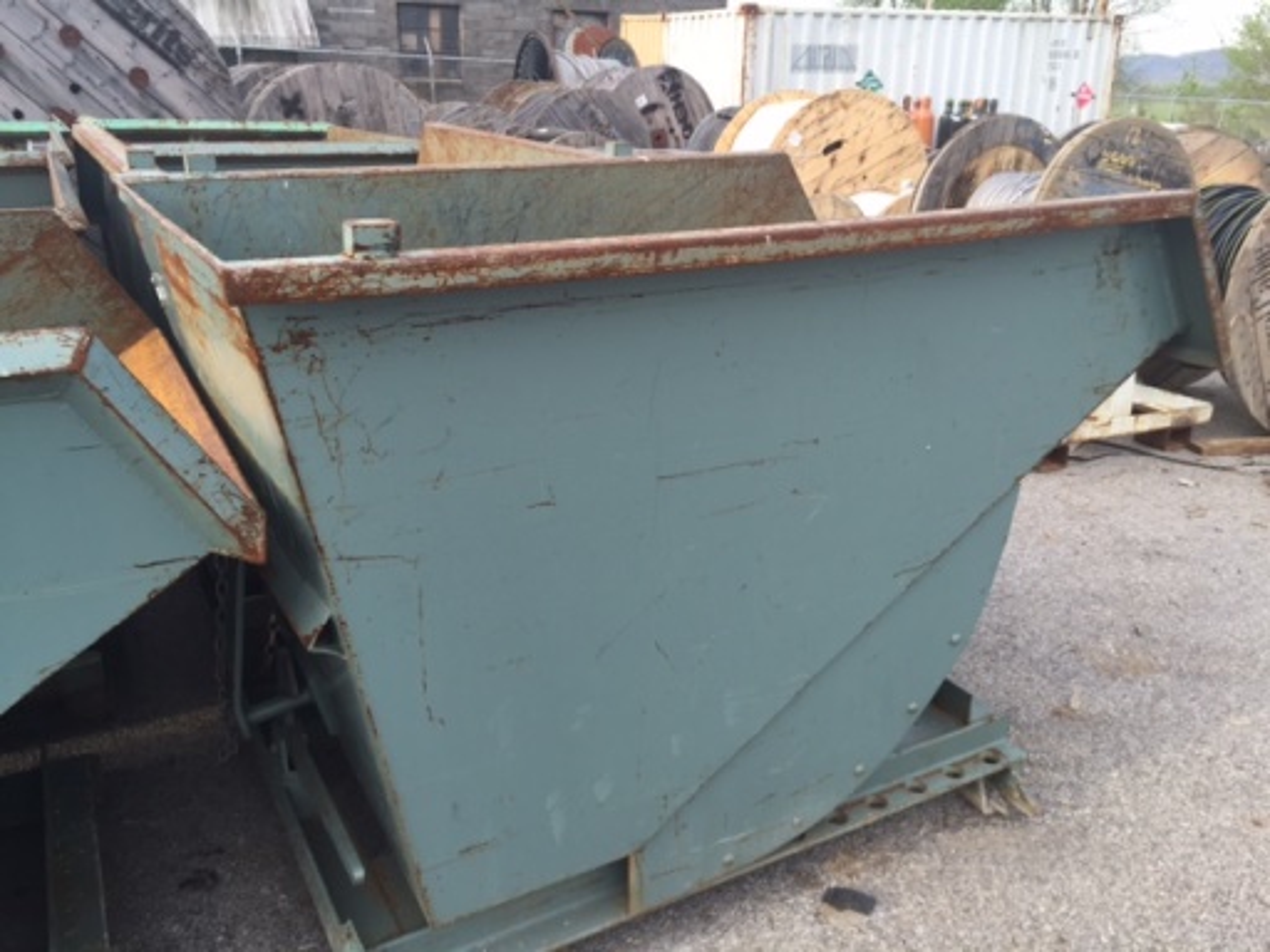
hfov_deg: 61.7
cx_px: 635
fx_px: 1064
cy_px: 476
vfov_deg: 48.2
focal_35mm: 29
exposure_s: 1/216
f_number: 2.2
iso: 32
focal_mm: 4.15
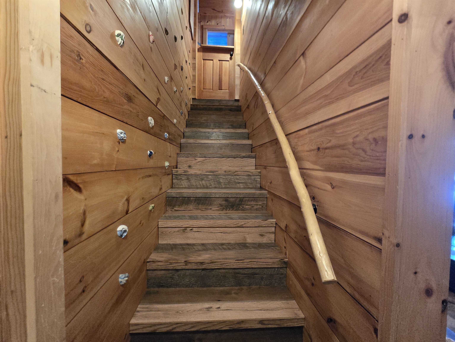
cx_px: 228
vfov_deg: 89.9
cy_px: 171
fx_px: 171
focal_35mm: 13
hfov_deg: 106.2
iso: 1600
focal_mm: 2.2
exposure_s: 1/60
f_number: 2.2
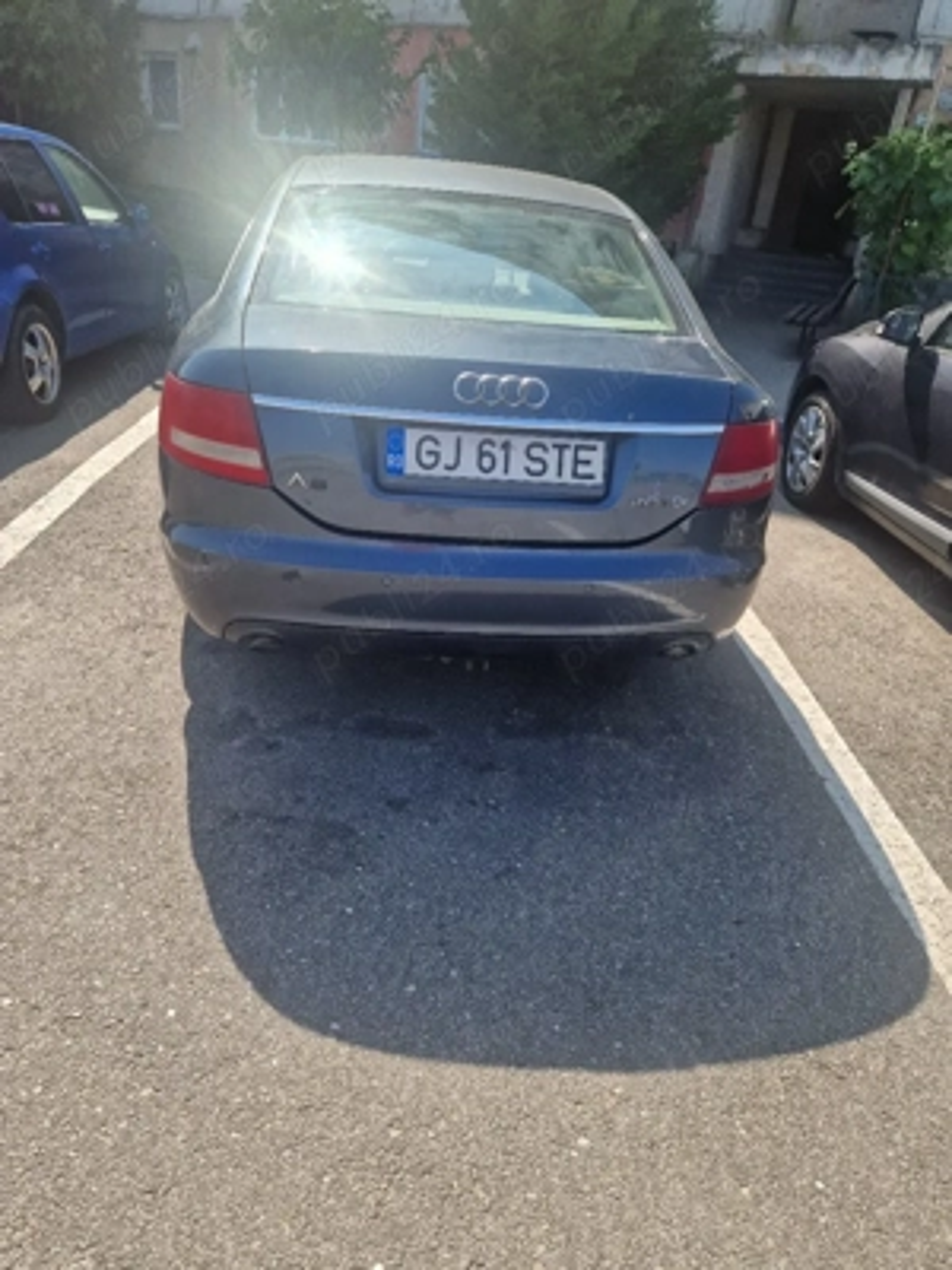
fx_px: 843
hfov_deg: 58.9
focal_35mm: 23
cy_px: 635
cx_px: 476
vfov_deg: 73.9
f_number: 1.8
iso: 50
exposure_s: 1/1000
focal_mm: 5.4
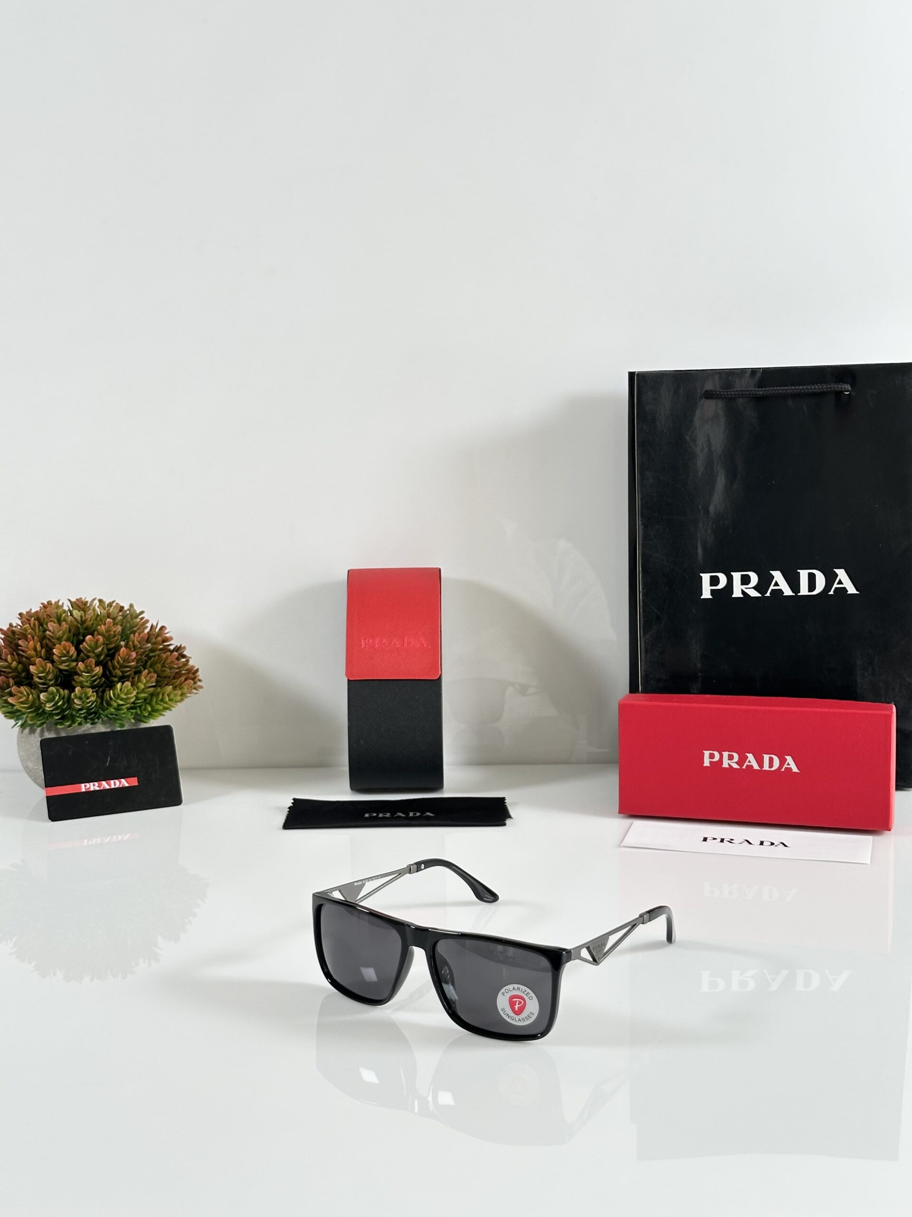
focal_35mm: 48
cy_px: 608
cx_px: 456
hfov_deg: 30.3
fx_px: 1686
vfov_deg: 39.7
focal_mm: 6.86
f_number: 1.78
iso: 80
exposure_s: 1/121
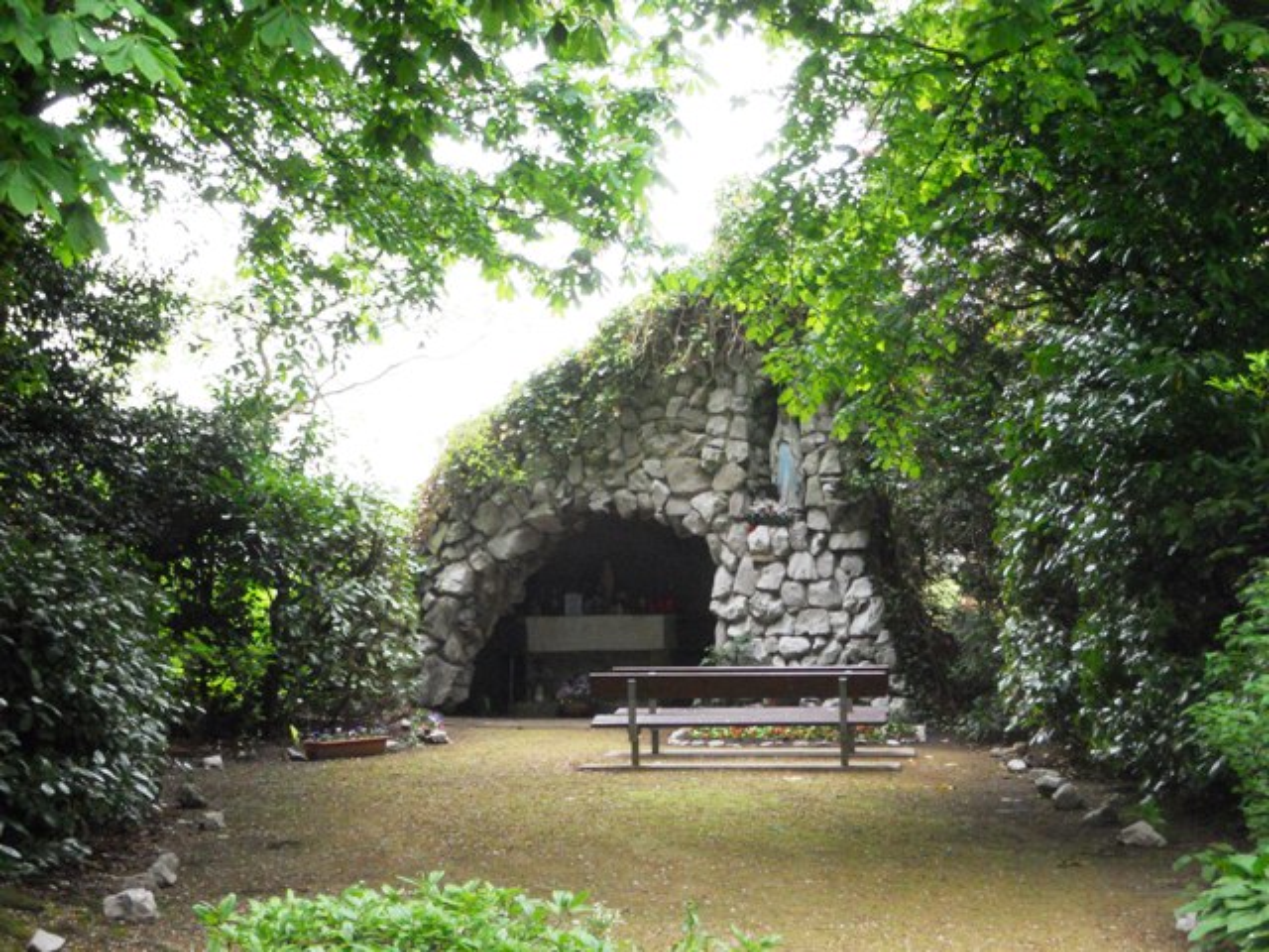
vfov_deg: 17.0
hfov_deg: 22.5
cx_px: 634
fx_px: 3189
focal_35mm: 87
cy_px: 476
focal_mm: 15.5
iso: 640
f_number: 4.9
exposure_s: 1/125
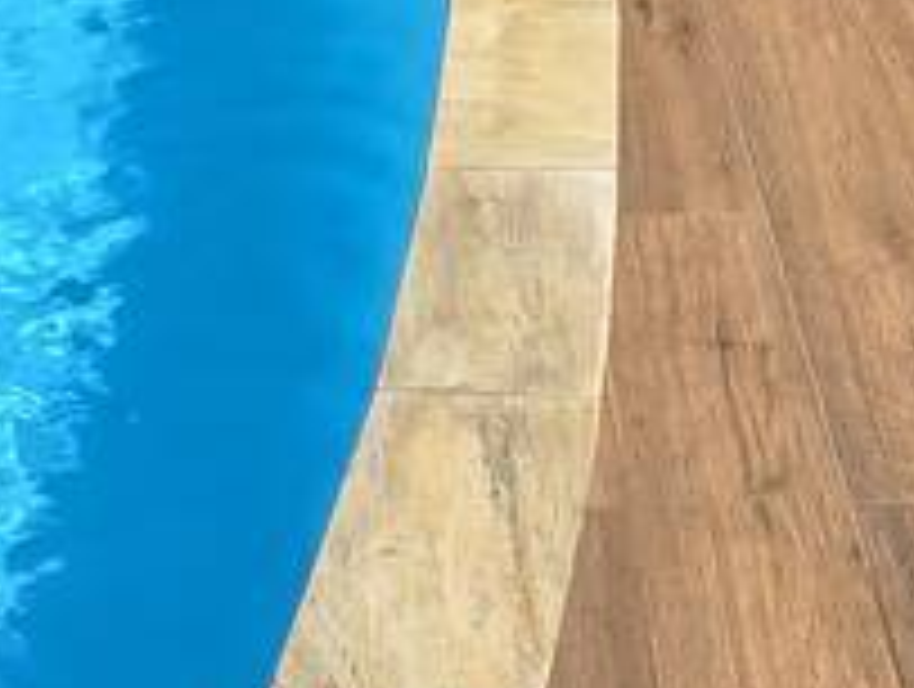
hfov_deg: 21.2
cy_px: -567
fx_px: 2433
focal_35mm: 92
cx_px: 540
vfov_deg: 14.2
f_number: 2.2
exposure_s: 1/3300
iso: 50
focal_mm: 2.2
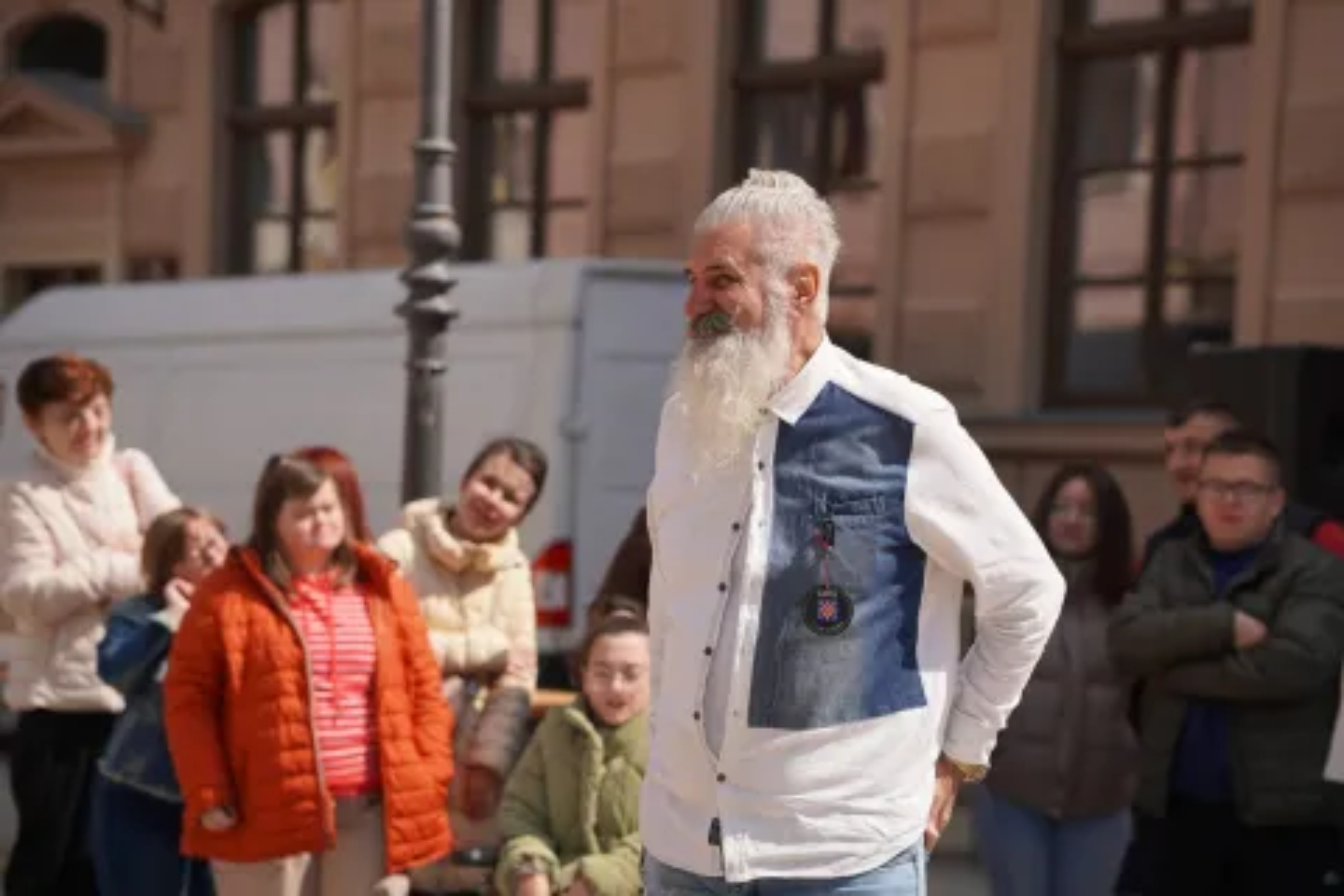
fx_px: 3920
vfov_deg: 13.0
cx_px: 672
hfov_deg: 19.5
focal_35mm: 105
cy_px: 448
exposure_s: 1/1250
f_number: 4.5
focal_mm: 105
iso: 100
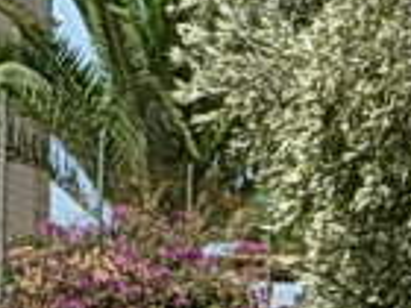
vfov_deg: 3.3
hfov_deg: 4.3
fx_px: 5402
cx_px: -297
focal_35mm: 455
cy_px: 47
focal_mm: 12.9
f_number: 5.5
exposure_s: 1/332
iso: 50
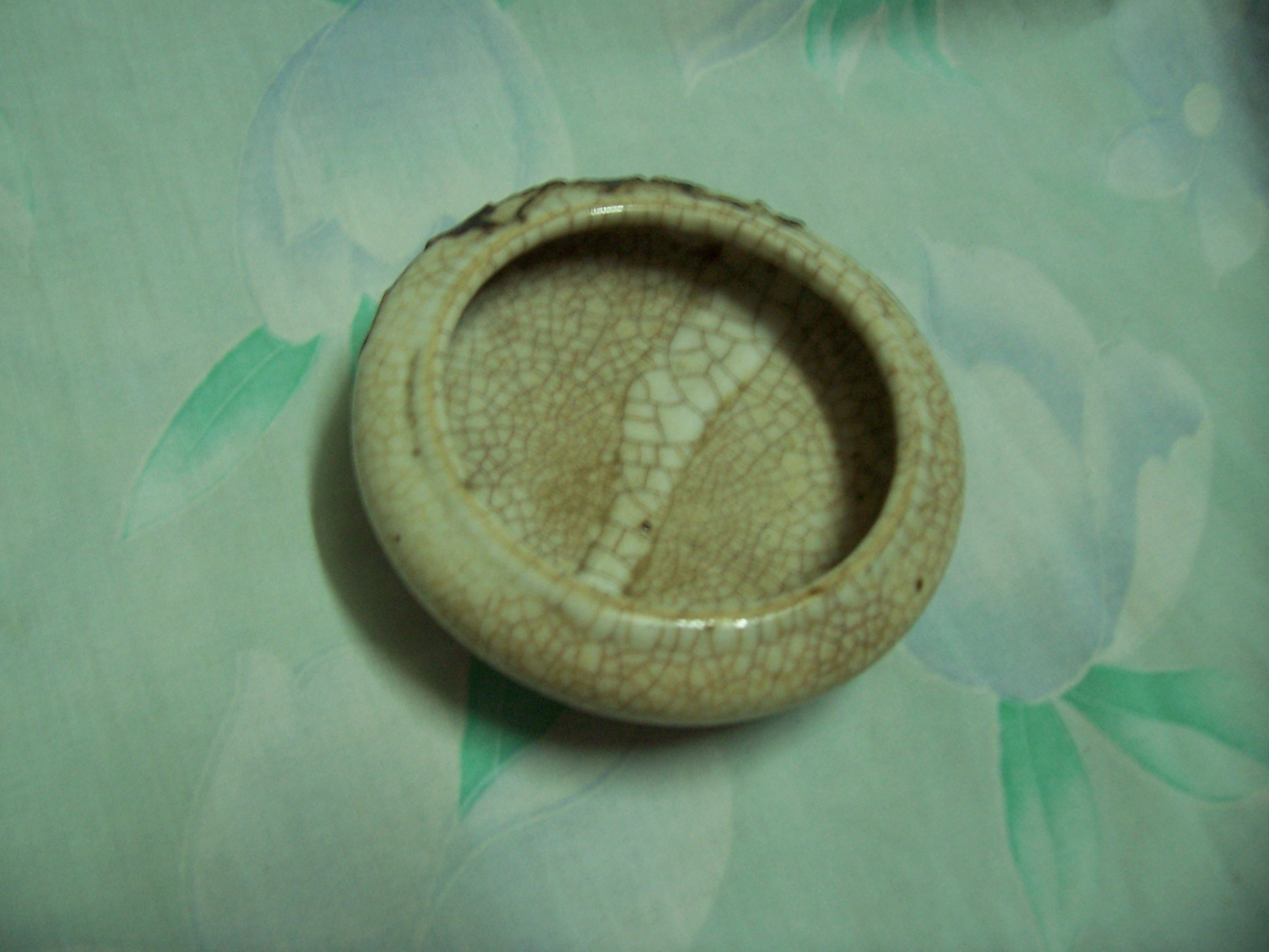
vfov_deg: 41.8
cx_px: 634
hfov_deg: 54.0
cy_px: 476
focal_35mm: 34
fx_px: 1246
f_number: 2.7
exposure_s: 1/8
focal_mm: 5.6
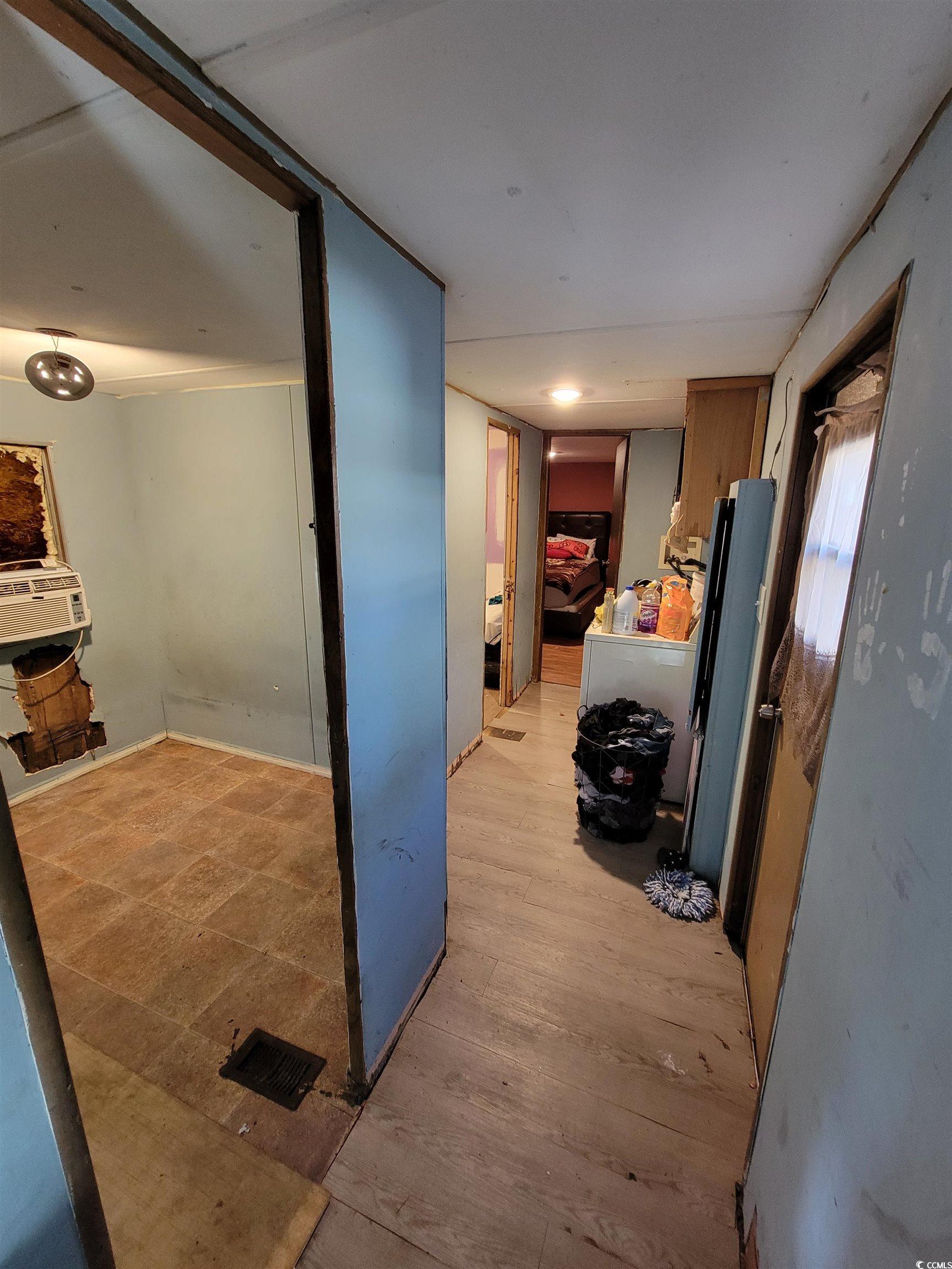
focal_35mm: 13
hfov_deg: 89.9
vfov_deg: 106.2
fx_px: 477
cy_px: 634
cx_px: 476
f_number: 2.2
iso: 400
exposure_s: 1/40
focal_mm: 2.2
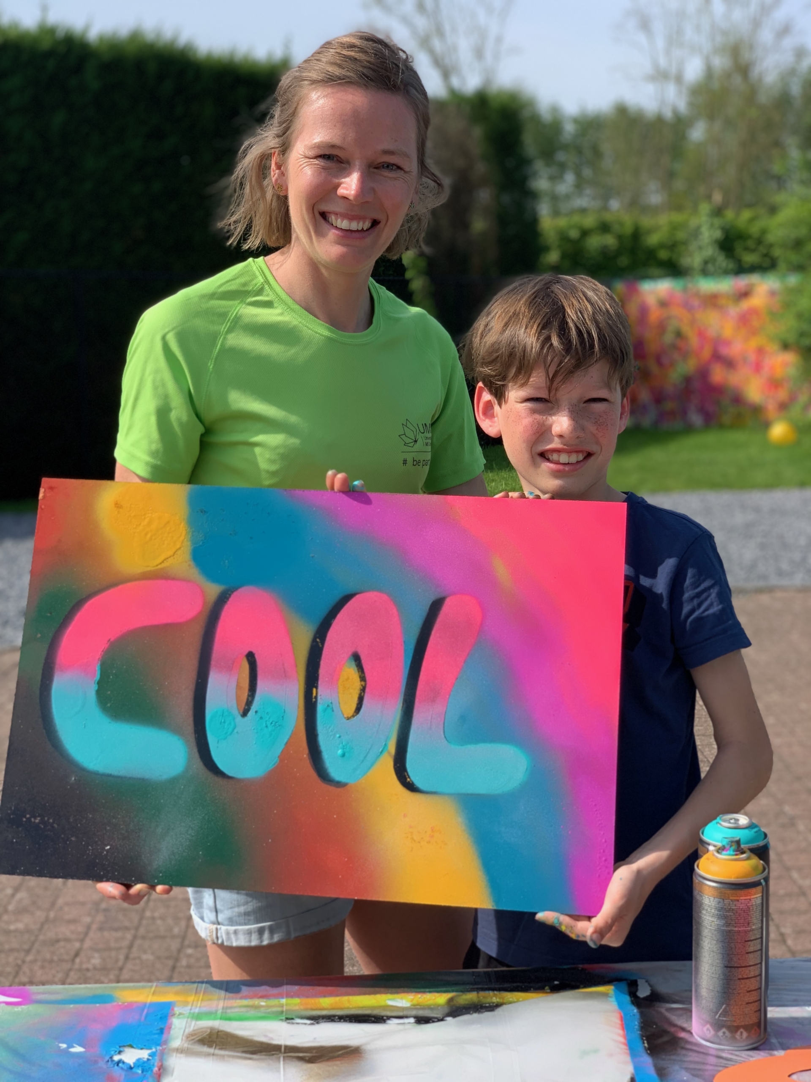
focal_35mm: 52
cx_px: 406
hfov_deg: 28.0
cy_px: 541
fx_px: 1624
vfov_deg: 36.8
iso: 16
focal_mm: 6
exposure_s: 1/558
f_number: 2.4
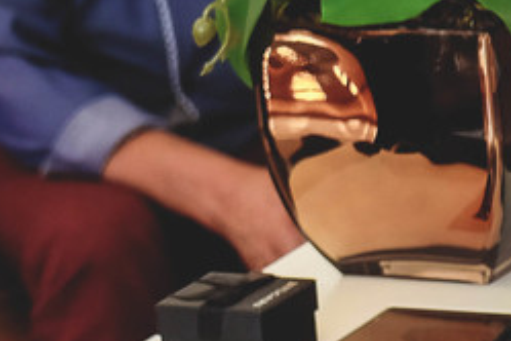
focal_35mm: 309
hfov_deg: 6.5
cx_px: -394
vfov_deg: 4.4
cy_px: -23
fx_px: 4386
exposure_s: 1/160
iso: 500
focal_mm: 42.5
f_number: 4
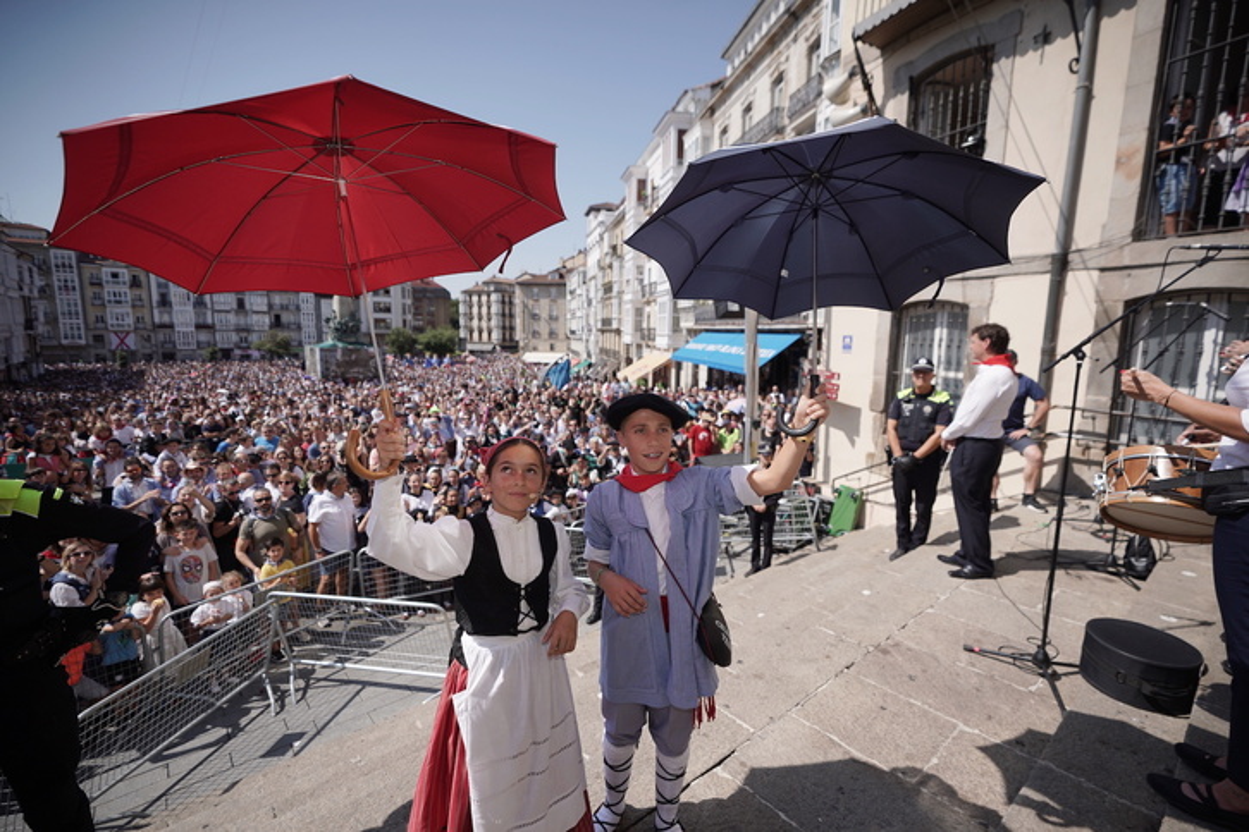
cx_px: 624
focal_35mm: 16
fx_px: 555
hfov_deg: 96.7
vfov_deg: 73.7
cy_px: 416
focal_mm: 16
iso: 160
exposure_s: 1/4000
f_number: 2.8
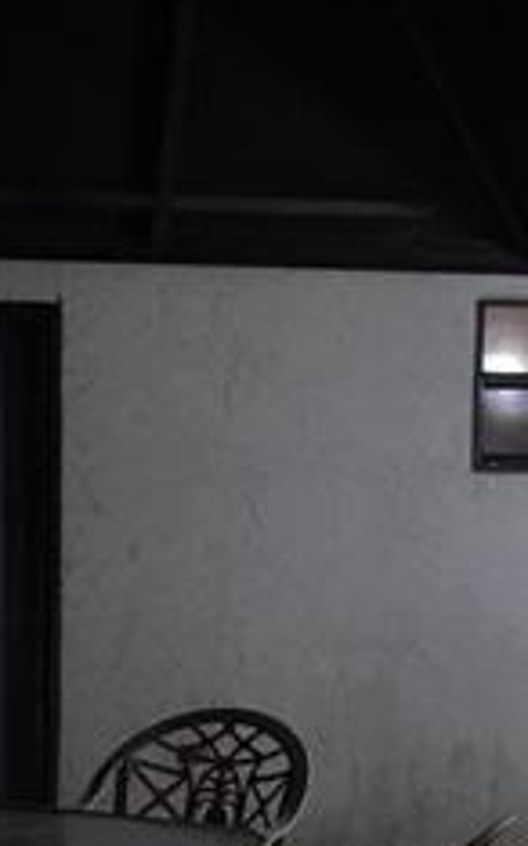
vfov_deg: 24.3
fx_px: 1936
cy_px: 669
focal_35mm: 84
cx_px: 239
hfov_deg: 15.5
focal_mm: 4.15
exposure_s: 1/4
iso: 64
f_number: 2.2
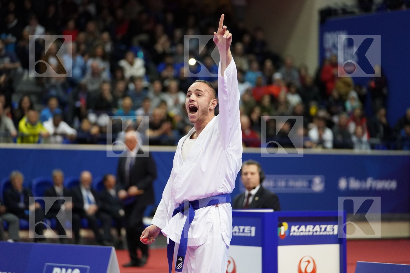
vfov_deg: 10.2
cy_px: 136
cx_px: 205
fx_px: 1537
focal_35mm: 135
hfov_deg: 15.2
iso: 5000
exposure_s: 1/1000
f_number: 2.8
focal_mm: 135
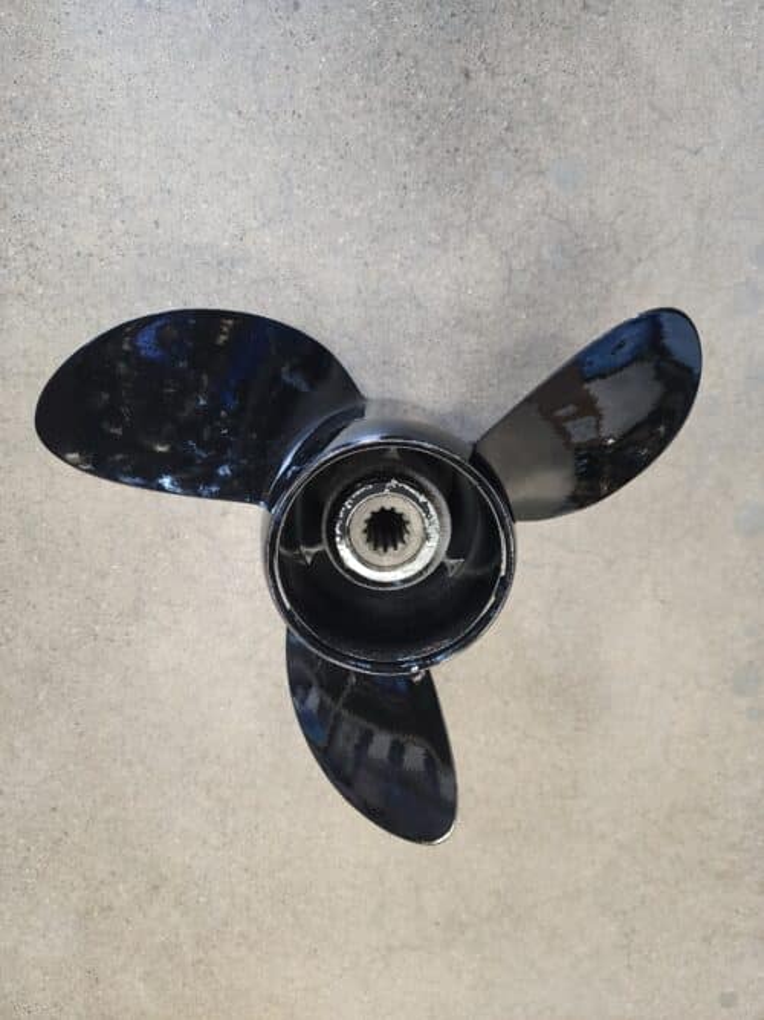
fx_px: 677
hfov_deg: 58.9
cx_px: 382
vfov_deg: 73.9
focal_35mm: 23
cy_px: 510
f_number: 1.8
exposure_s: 1/120
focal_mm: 6.4
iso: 800
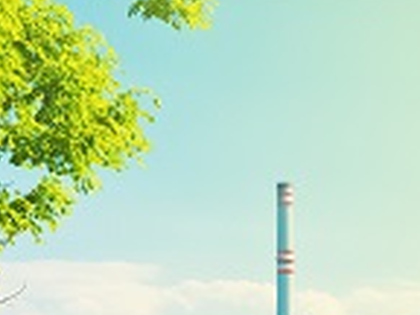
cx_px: 225
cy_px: 421
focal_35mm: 318
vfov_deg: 4.7
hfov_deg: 6.2
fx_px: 3858
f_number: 22
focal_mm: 95
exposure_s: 1/8
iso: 250
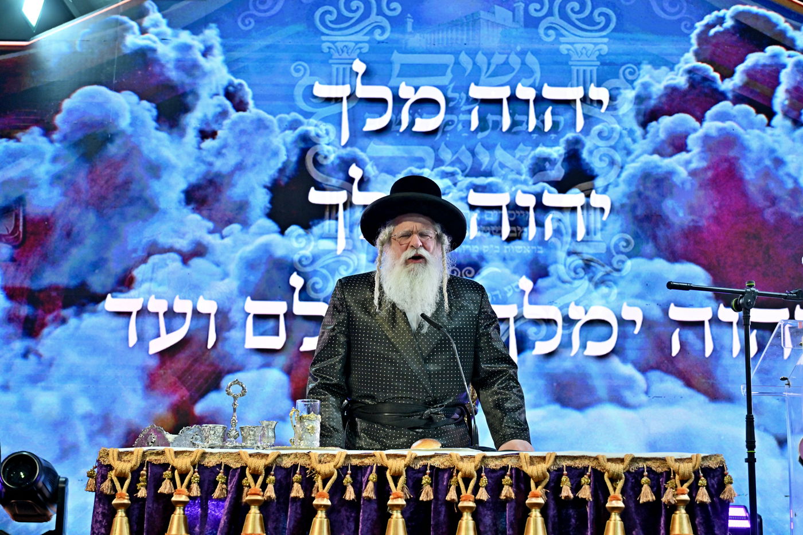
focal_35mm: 53
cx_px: 402
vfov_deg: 25.5
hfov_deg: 37.5
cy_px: 268
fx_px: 1182
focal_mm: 53
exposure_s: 1/125
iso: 1000
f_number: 4
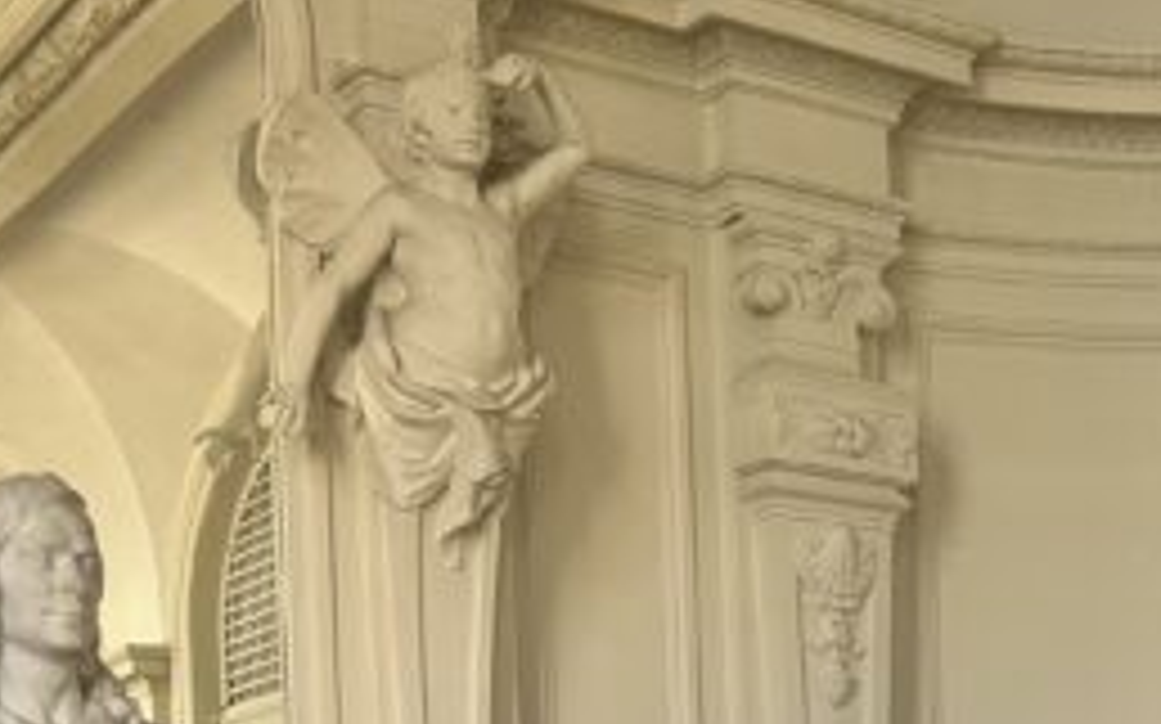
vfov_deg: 14.7
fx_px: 2593
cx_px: 1120
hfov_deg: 24.3
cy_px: 1102
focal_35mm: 82
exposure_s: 1/121
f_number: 1.5
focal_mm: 5.7
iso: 80
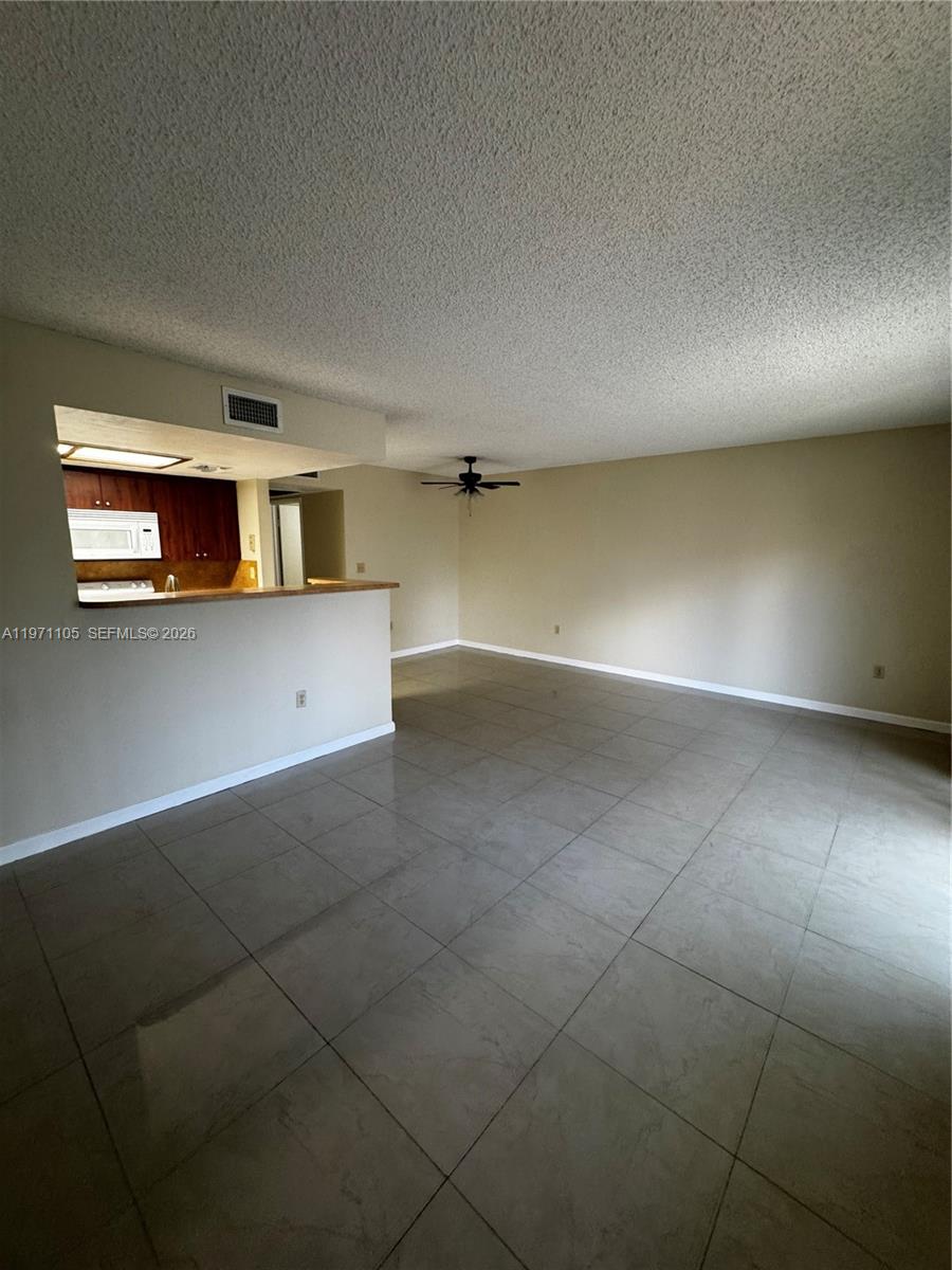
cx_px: 476
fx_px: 513
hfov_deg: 85.7
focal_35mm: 14
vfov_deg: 102.1
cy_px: 635
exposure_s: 1/60
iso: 200
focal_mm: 2.22
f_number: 2.2
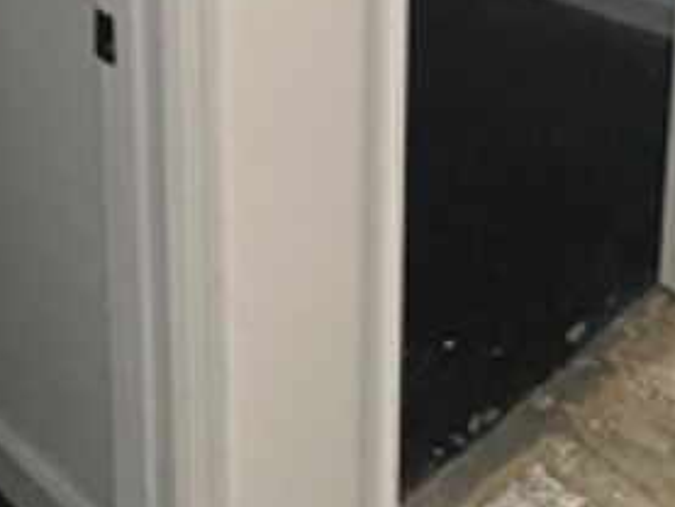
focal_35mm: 60
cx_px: 312
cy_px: -224
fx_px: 1170
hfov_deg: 32.2
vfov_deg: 21.1
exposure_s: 1/60
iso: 320
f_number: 1.8
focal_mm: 1.57
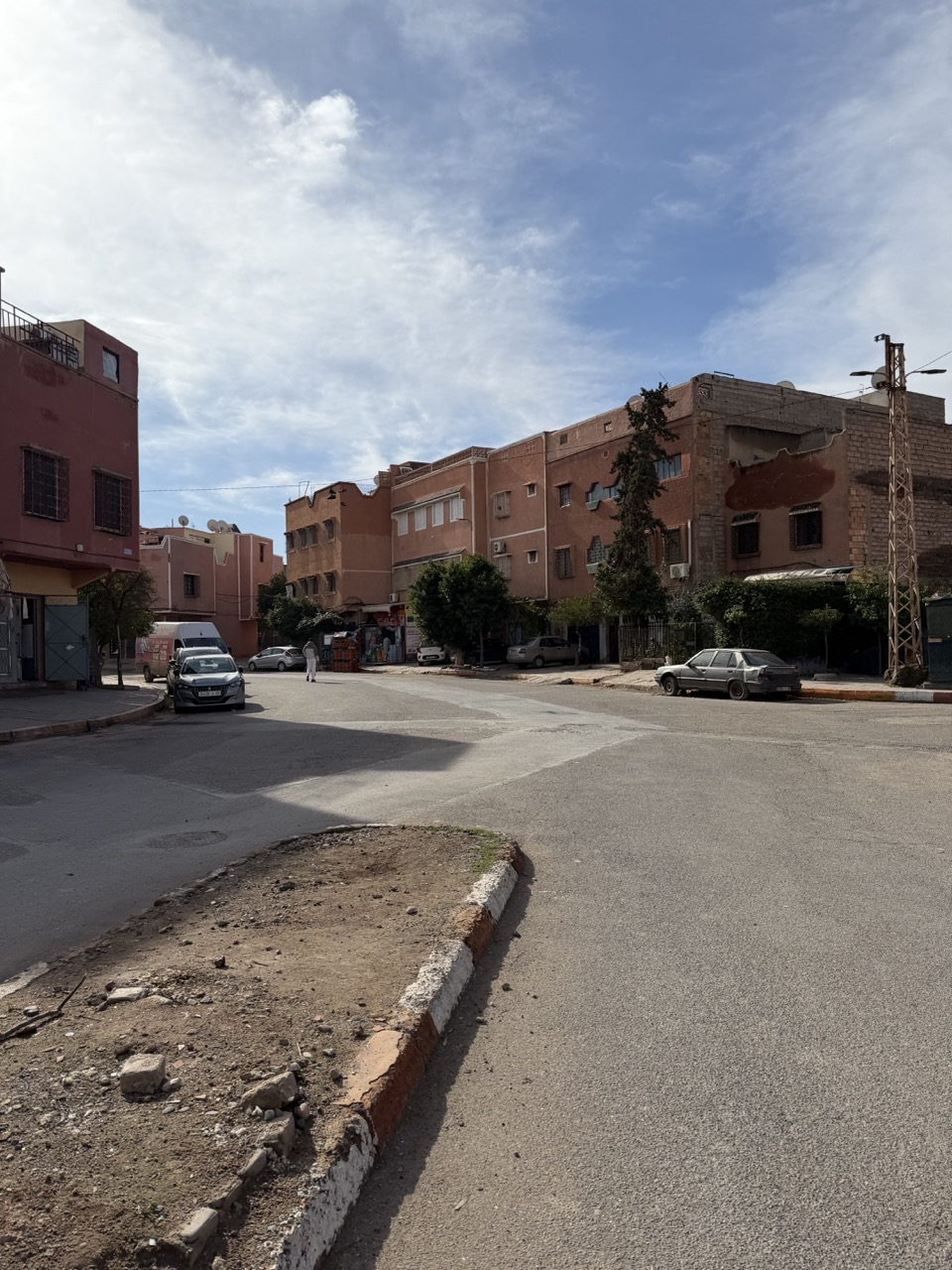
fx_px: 880
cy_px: 635
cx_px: 476
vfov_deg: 71.6
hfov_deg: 56.8
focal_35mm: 24
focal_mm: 6.76
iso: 80
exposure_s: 1/7353
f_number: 1.78
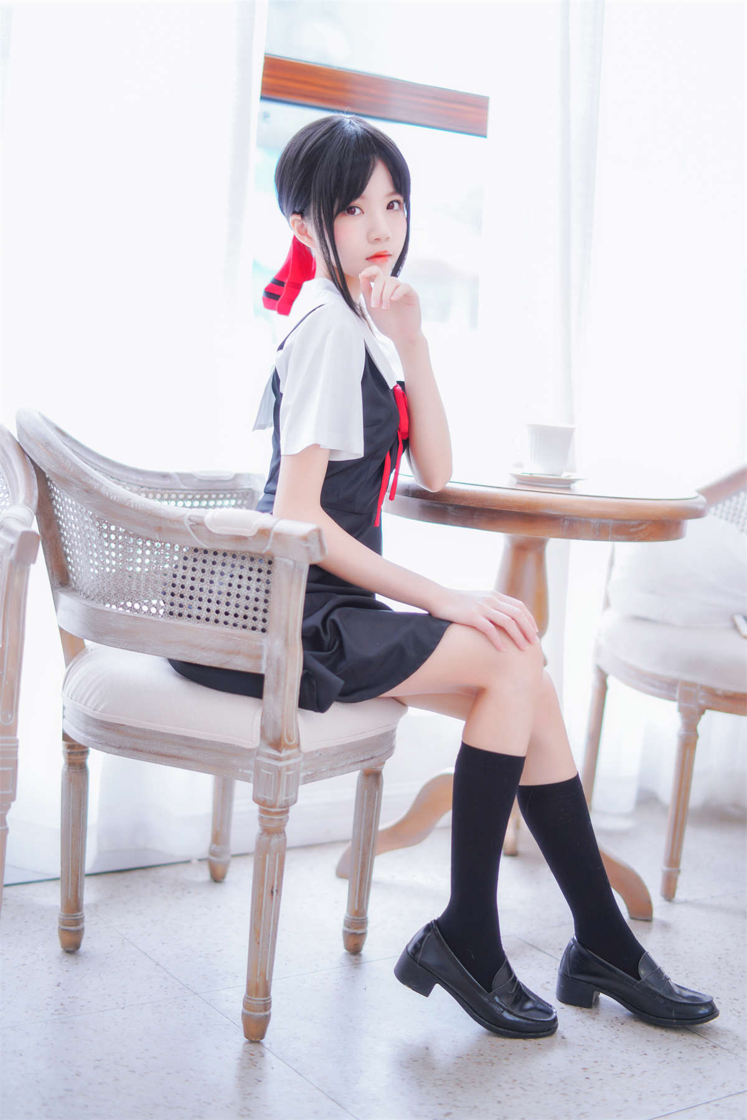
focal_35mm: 50
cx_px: 374
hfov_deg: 27.0
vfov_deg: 39.6
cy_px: 560
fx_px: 1556
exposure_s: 1/100
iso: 100
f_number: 1.4
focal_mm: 50
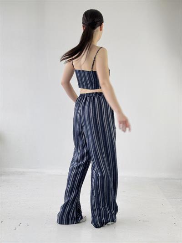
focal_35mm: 48
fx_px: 336
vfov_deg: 39.6
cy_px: 122
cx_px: 91
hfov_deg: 30.3
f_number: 1.78
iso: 50
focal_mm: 6.76
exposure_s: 1/101
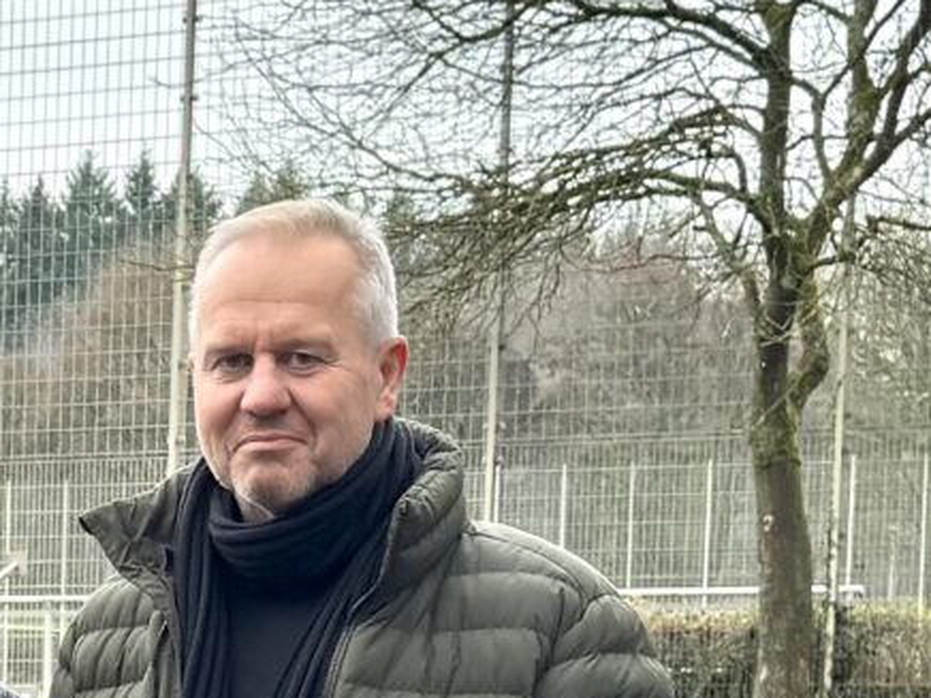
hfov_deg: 13.3
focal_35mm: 141
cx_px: -410
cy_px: 986
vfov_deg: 10.2
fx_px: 3792
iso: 50
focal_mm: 6.76
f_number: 1.78
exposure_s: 1/130
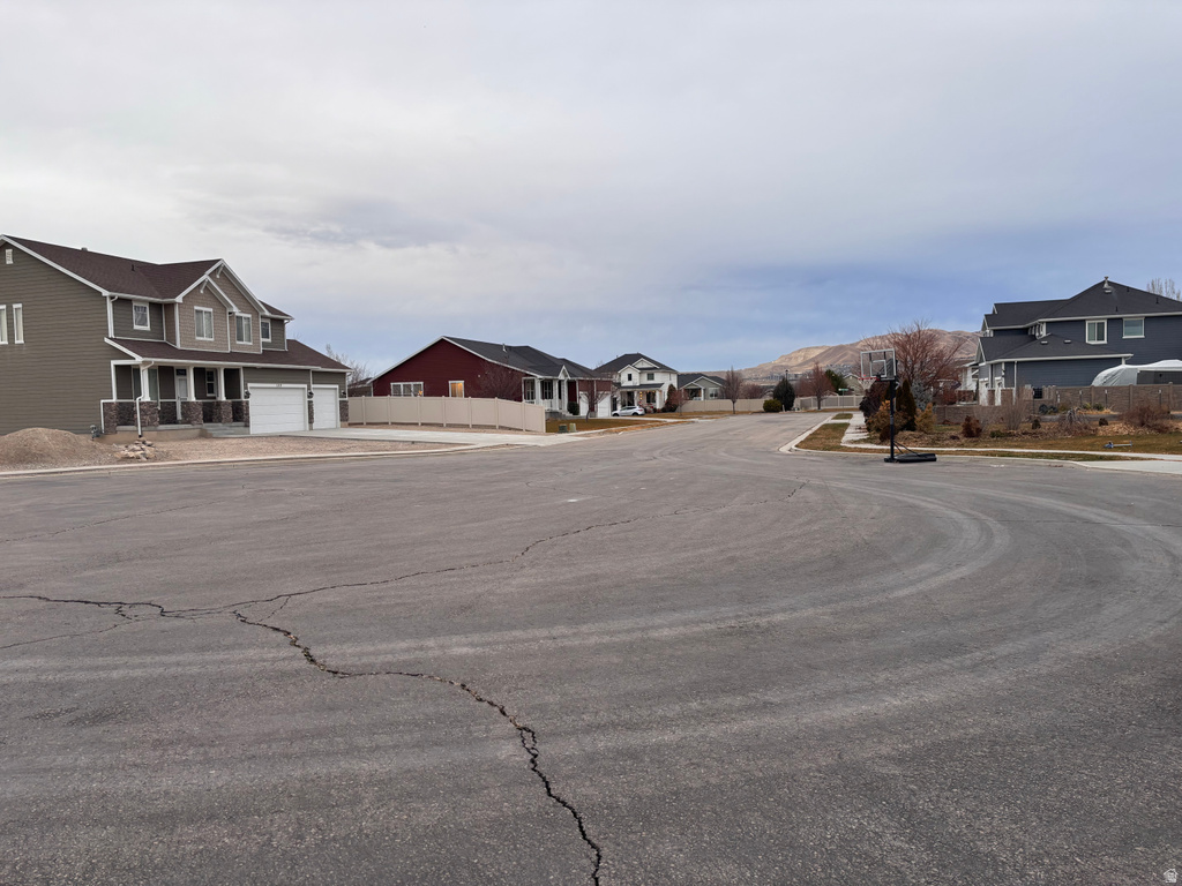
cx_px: 591
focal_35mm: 26
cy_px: 443
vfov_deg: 53.1
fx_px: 888
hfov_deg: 67.3
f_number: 1.6
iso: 40
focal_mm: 5.96
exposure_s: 1/121
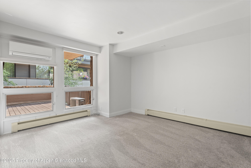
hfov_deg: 93.3
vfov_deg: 70.5
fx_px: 119
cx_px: 126
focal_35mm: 17
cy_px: 84
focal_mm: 17
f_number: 7.1
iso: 320
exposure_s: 1/5
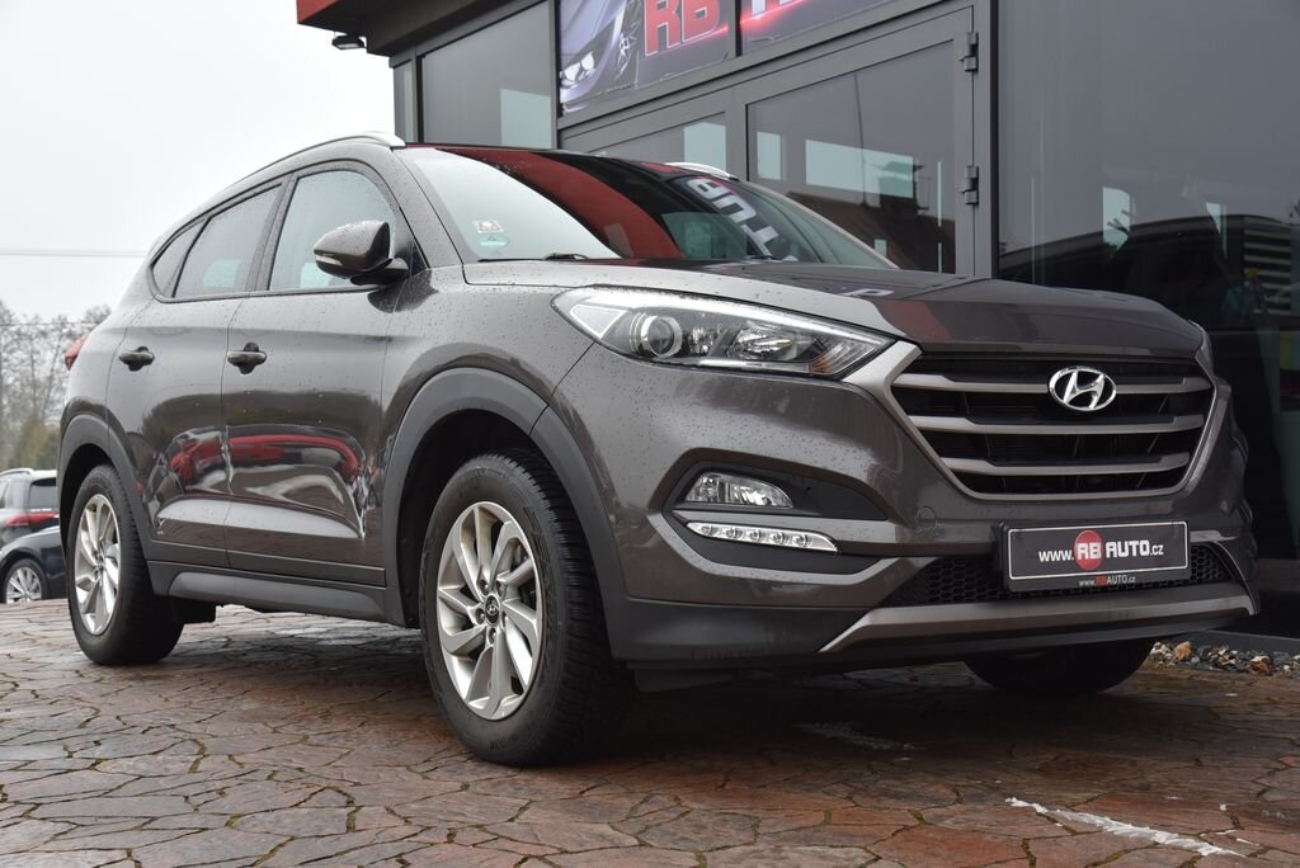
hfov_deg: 39.6
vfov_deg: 27.0
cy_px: 434
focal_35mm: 50
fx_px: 1807
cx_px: 650
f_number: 8
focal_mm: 50
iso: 500
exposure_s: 1/250
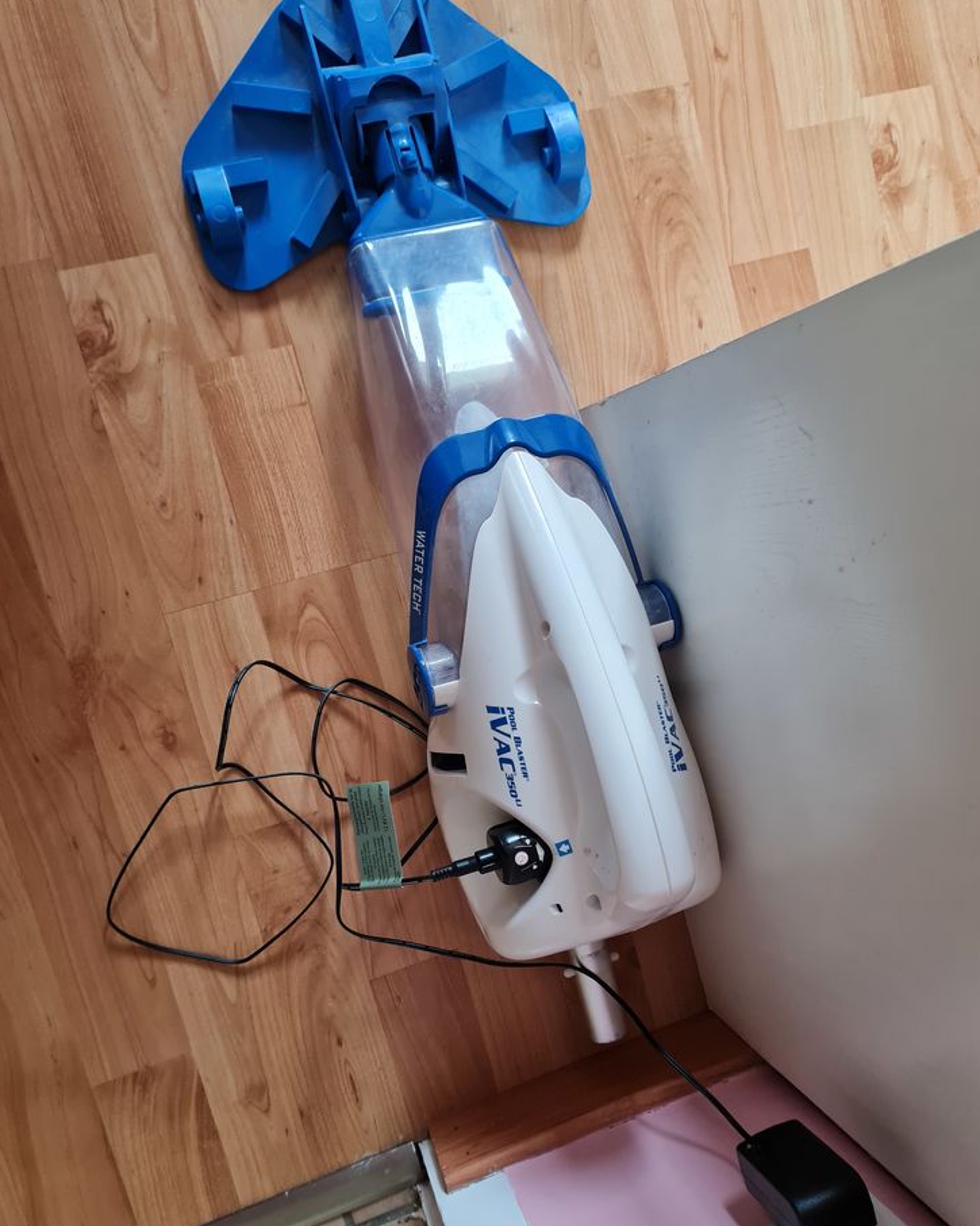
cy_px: 645
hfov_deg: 51.5
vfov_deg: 62.2
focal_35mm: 28
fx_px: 1015
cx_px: 489
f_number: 1.8
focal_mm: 5.4
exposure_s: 1/50
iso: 320
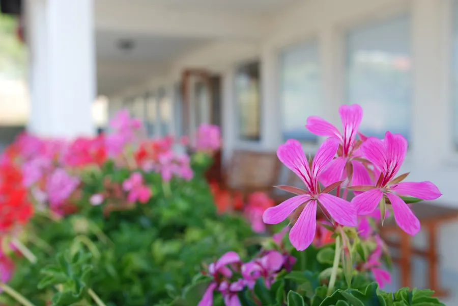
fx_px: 382
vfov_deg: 43.6
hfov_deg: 61.9
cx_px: 229
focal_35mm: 30
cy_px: 153
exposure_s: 1/80
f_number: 5.6
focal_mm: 20
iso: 100
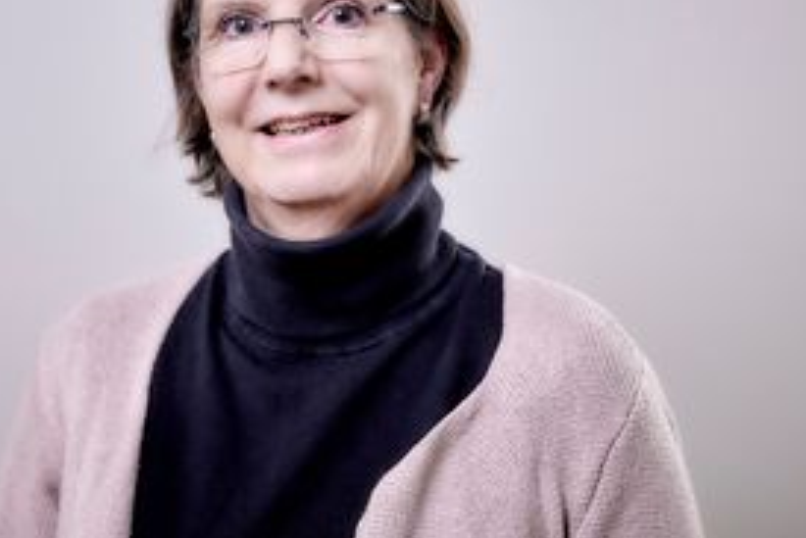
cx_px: 341
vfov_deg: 11.7
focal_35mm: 117
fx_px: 2621
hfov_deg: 17.5
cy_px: 151
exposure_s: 1/200
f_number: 2.8
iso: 800
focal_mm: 80
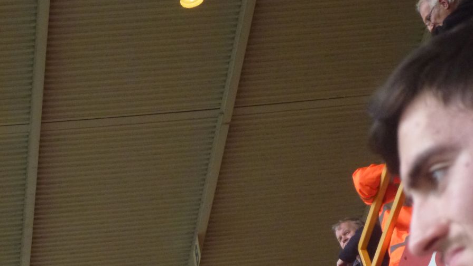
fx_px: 2070
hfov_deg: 13.0
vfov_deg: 7.3
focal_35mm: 165
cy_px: 308
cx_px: 237
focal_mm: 20.2
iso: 400
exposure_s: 1/250
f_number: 5.1
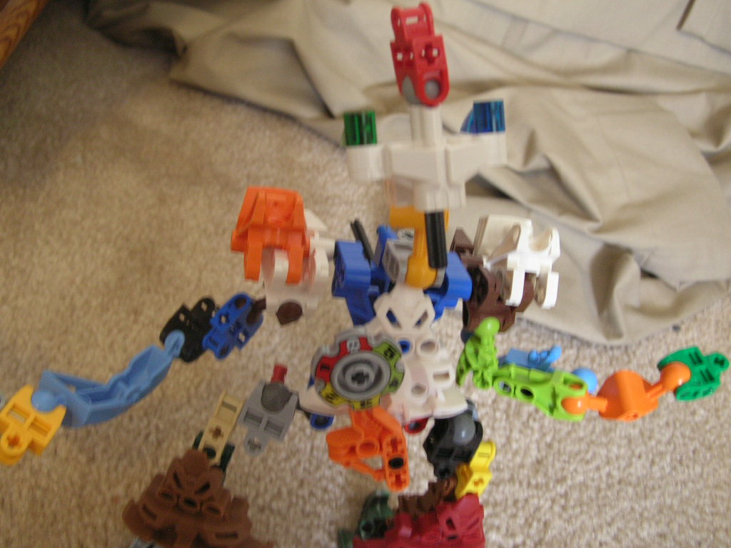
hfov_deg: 51.4
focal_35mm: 36
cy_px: 274
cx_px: 366
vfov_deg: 39.7
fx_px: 760
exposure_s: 1/3.9
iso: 114
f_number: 2.7
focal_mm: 6
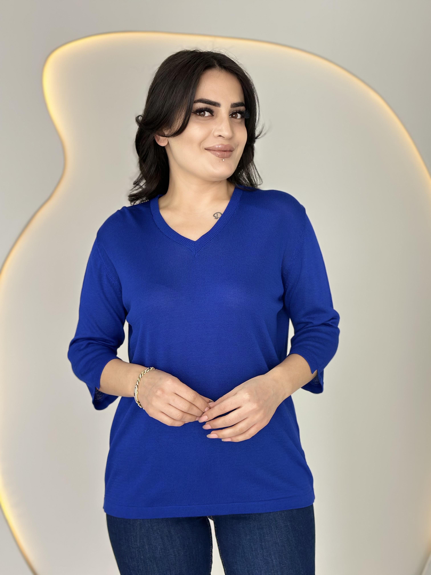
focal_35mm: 48
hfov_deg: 30.3
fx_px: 797
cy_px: 288
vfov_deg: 39.7
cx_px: 216
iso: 80
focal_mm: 6.86
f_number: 1.78
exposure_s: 1/351
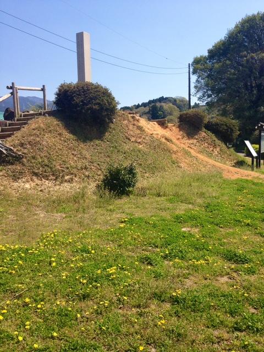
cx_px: 132
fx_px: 336
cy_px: 176
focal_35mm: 33
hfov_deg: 42.9
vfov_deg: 55.4
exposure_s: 1/1427
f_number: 2.4
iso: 50
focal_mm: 4.12
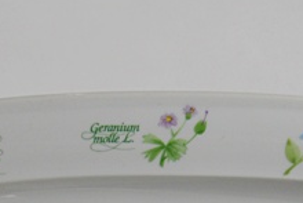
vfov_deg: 7.5
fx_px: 1491
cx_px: 18
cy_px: 387
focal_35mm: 177
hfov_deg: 11.5
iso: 400
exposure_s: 1/125
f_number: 5.6
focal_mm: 26
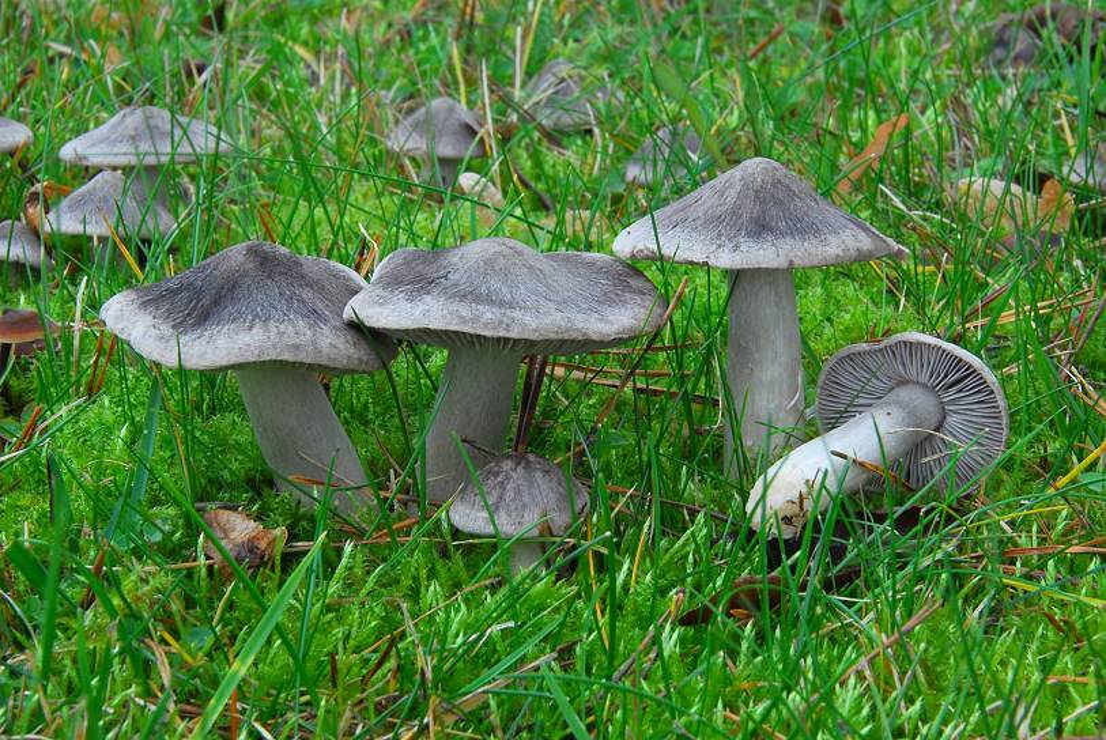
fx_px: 3783
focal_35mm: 123
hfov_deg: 16.6
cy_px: 370
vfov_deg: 11.2
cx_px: 553
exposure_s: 1/5
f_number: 32
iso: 200
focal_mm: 82
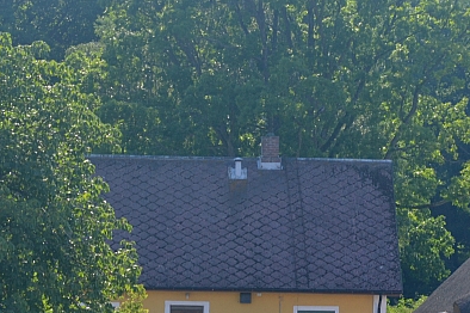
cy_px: 362
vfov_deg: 5.6
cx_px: -63
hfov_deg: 8.3
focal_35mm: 246
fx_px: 3209
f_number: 5.6
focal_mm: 70
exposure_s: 1/500
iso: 280
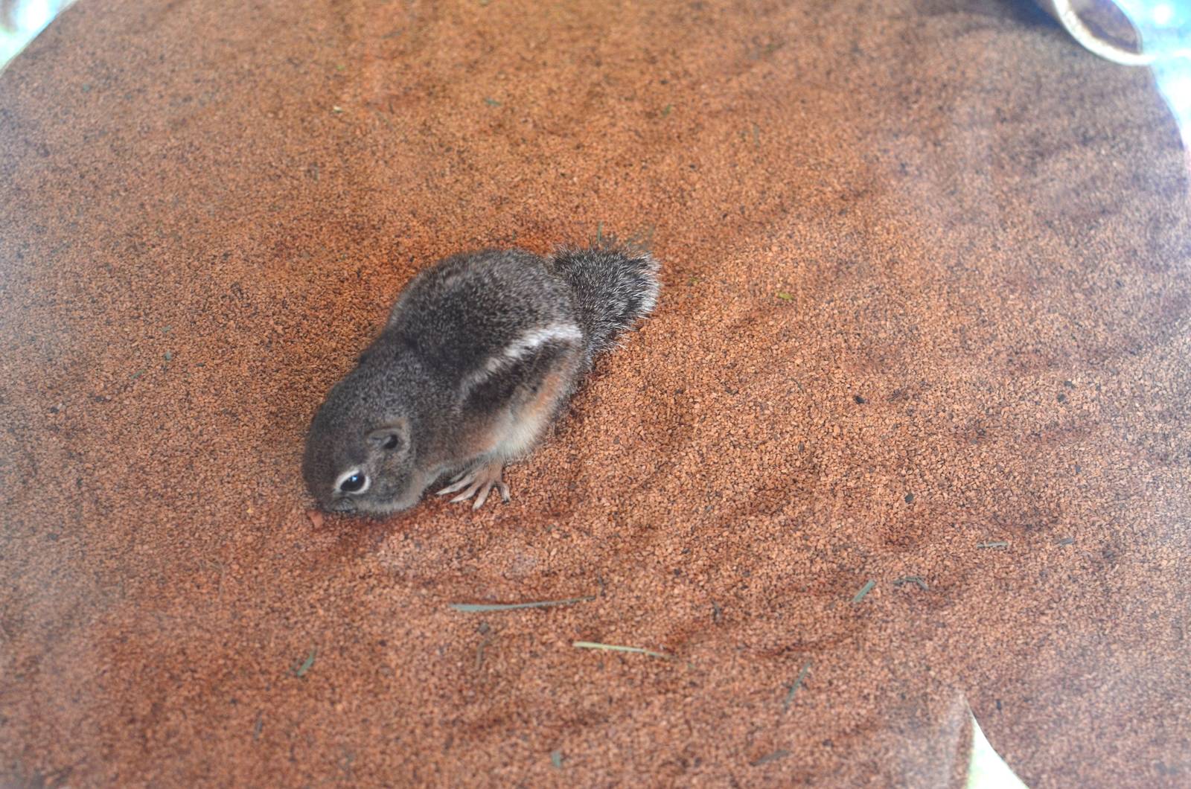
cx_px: 596
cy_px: 394
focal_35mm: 52
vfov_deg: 25.6
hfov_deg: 37.9
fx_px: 1733
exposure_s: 1/60
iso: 720
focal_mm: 35
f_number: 4
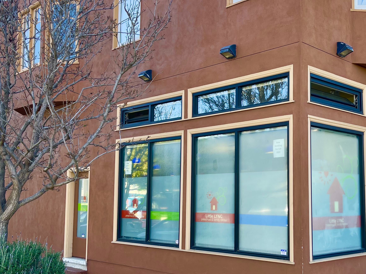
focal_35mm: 45
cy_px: 151
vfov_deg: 32.2
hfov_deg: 41.7
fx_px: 476
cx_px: 237
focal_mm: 5.1
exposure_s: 1/584
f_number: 1.6
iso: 50
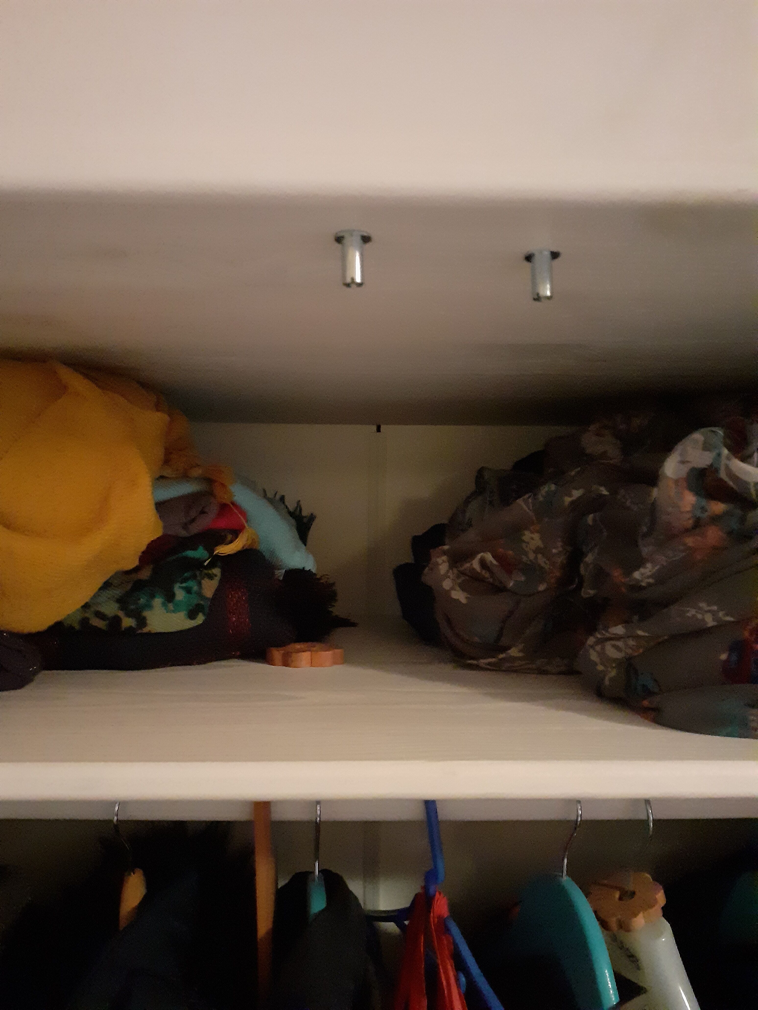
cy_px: 505
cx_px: 379
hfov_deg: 51.4
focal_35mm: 27
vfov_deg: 65.3
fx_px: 788
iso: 1250
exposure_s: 1/17
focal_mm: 3.6
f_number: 1.9
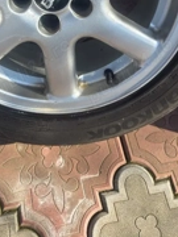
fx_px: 350
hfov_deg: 28.3
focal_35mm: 51
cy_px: -16
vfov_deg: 33.3
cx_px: 54
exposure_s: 1/2000
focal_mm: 6.3
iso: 80
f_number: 1.7
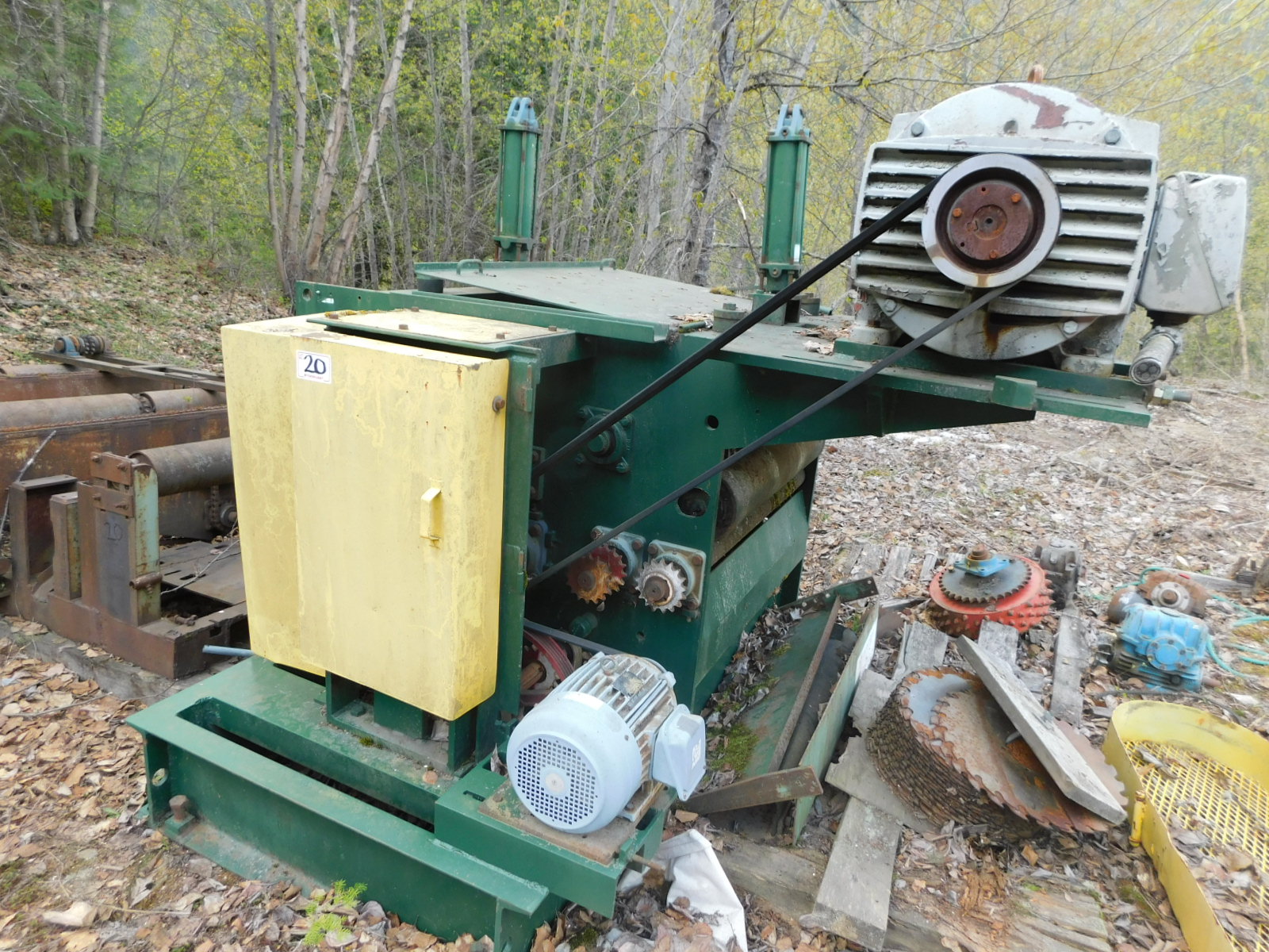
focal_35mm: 23
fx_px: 843
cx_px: 634
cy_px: 476
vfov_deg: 58.9
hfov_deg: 73.9
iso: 125
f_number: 3
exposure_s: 1/125
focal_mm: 4
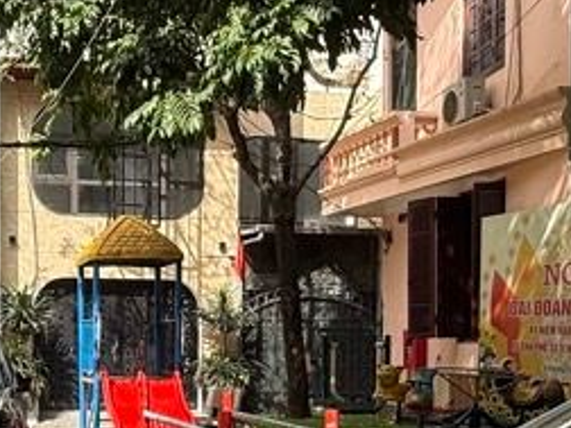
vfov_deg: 25.0
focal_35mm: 57
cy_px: 376
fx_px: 940
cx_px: 109
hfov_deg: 32.8
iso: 50
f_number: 2.2
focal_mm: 2.22
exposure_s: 1/424
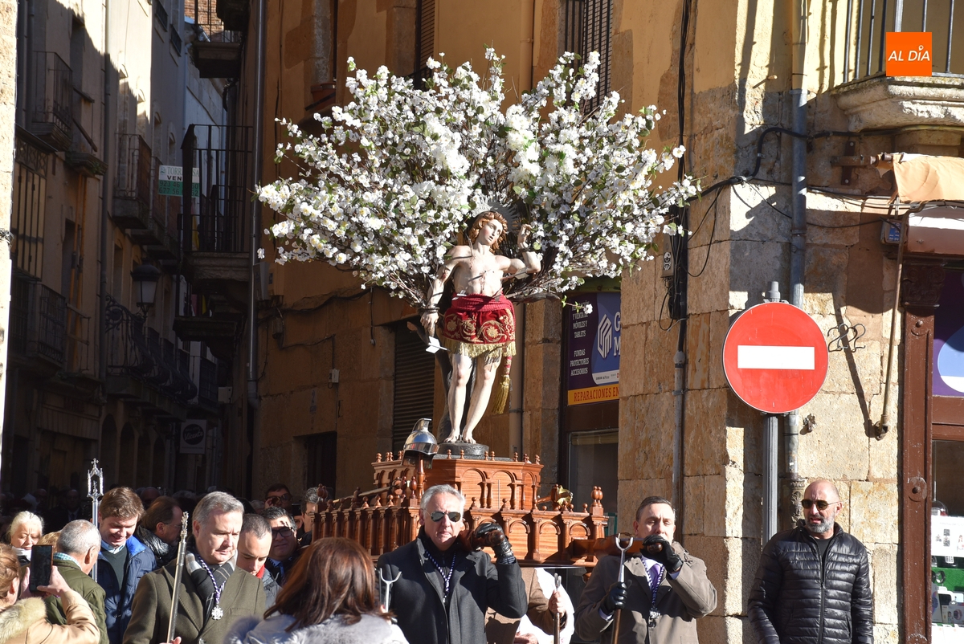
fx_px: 3216
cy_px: 322
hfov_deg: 17.0
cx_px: 482
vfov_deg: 11.4
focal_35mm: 120
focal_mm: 80
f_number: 8
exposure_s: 1/250
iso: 200
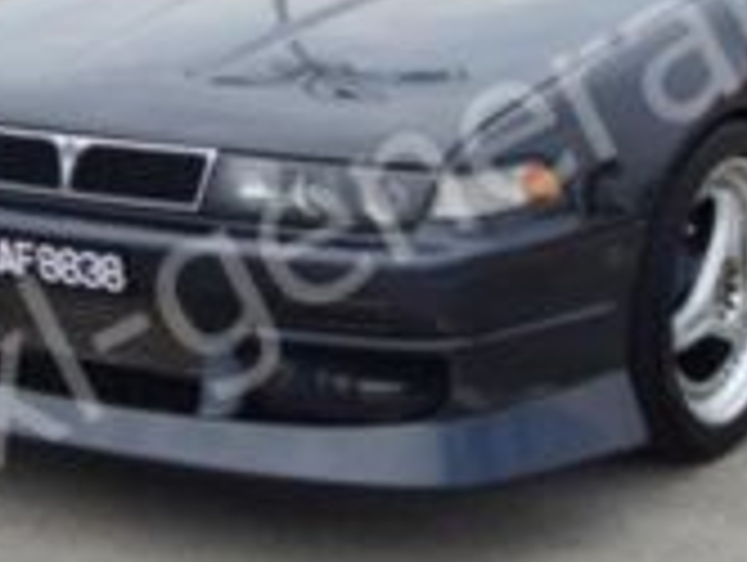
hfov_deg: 19.4
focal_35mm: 101
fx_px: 2183
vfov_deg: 14.6
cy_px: 139
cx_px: 472
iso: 80
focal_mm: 7.1
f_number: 7.7
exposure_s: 1/125
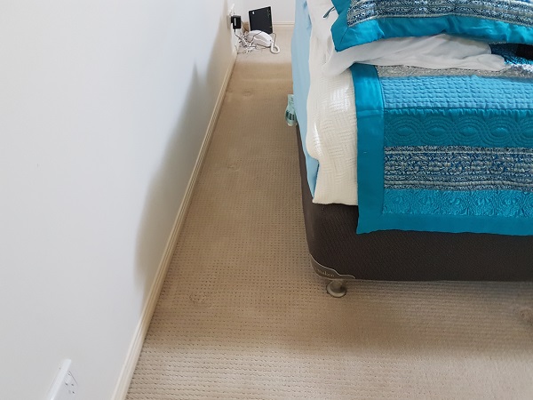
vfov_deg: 53.1
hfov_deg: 67.3
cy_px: 200
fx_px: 400
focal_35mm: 26
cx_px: 266
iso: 250
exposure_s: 1/13
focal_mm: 4.2
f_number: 1.7
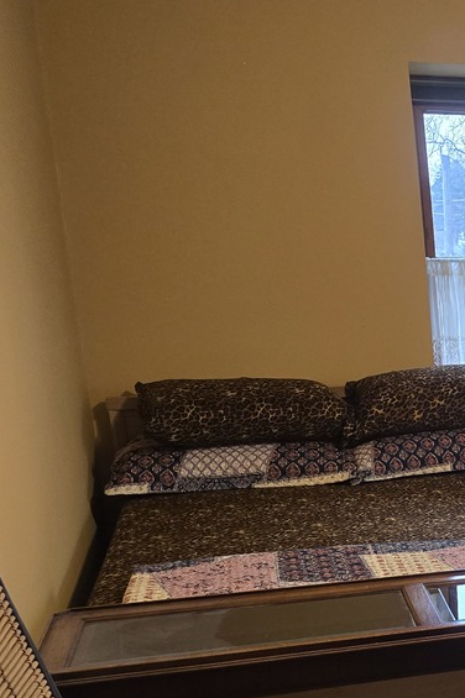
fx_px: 1183
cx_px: 778
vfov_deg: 32.2
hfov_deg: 18.5
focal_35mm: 61
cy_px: 532
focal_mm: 6.3
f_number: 1.7
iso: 500
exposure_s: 1/120
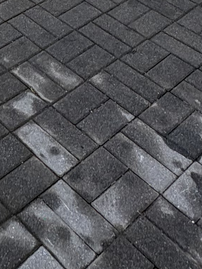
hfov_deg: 17.9
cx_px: -96
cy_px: -308
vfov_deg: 16.9
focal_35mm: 74
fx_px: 576
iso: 40
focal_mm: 2.22
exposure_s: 1/318
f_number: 2.2
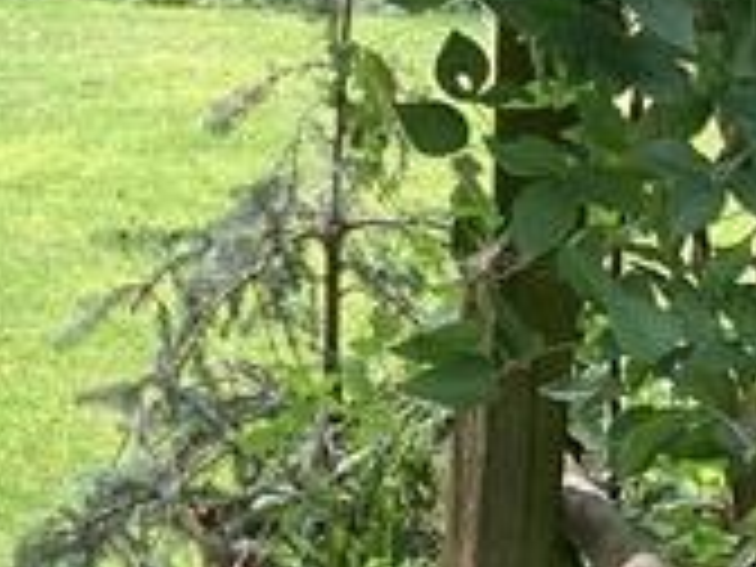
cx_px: -252
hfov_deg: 14.6
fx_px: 2817
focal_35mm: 129
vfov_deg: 11.5
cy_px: 173
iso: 25
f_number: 2.4
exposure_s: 1/188
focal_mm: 3.3
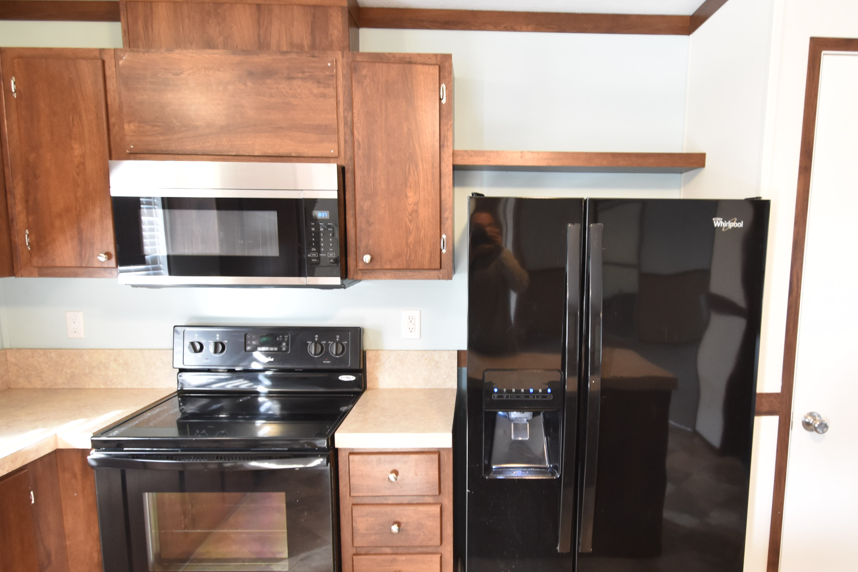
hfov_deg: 73.2
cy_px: 323
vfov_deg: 53.0
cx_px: 498
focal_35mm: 24
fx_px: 572
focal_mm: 10
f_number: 3.5
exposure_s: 1/15
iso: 800
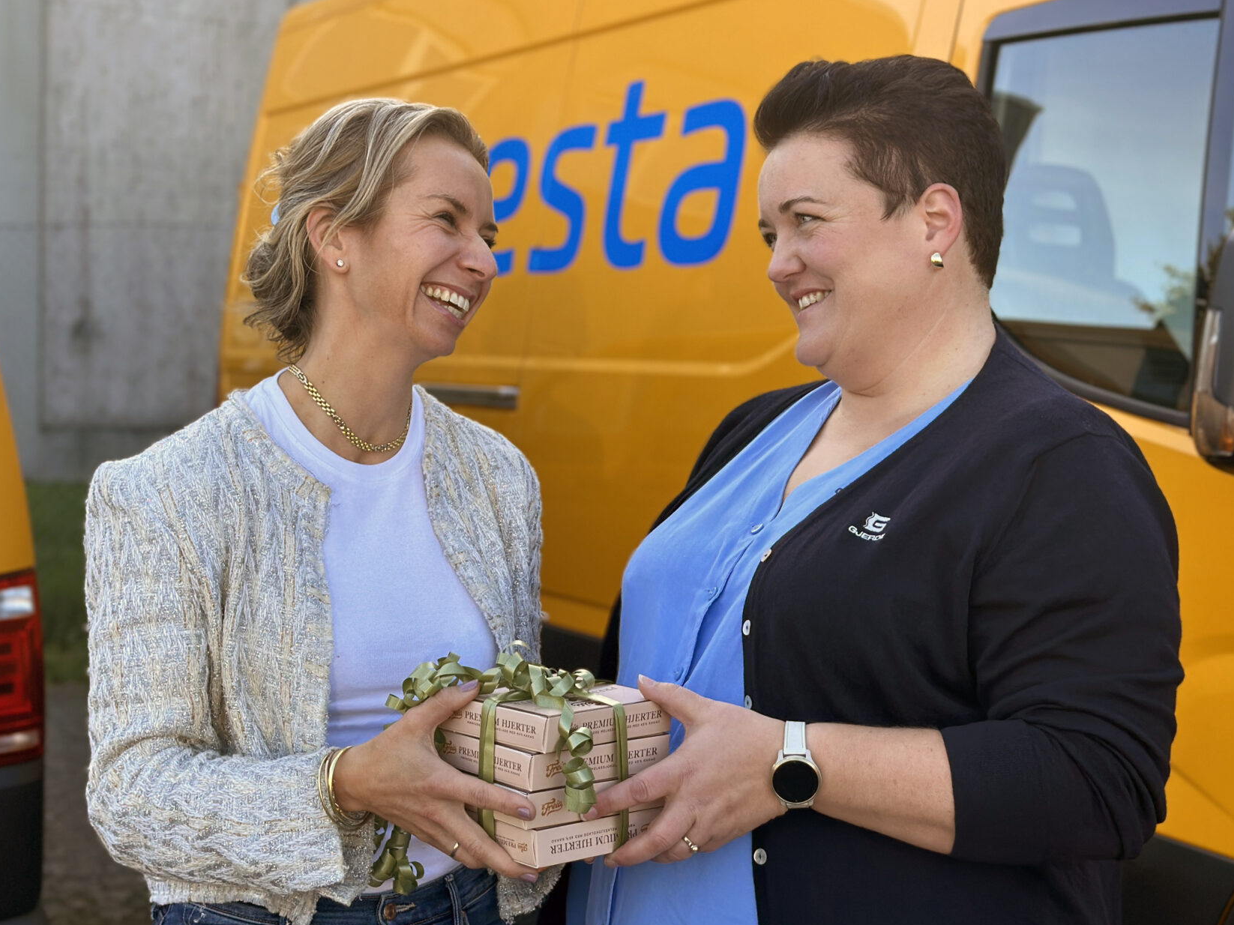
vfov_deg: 26.1
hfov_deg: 34.3
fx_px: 1996
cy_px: 515
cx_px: 535
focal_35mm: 56
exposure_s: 1/745
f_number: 1.78
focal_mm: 6.86
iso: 80
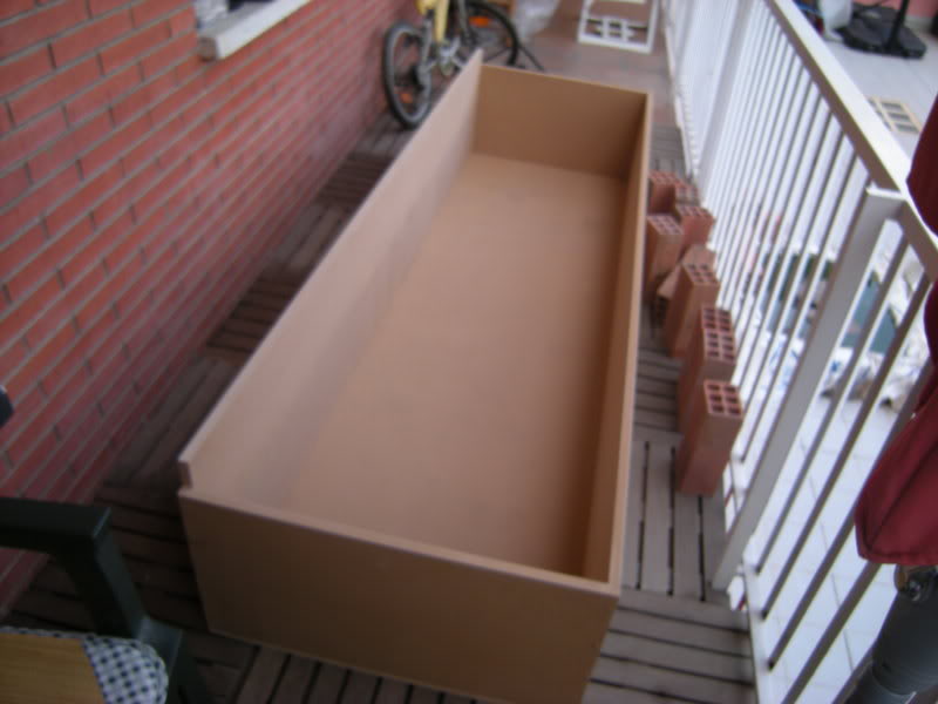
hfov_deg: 63.4
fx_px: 759
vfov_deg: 49.7
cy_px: 352
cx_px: 469
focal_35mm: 28
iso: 64
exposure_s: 1/61.6
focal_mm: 4.7
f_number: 2.8
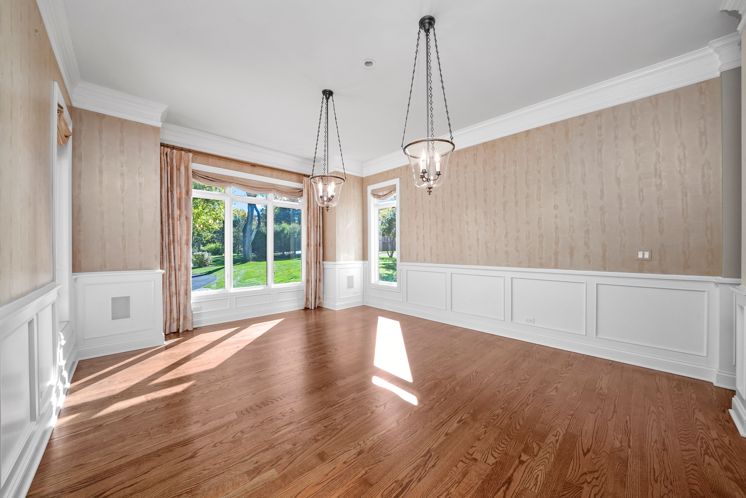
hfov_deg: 112.6
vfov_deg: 90.1
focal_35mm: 12
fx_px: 249
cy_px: 249
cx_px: 373
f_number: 13
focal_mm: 12
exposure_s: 1/60
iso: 2000
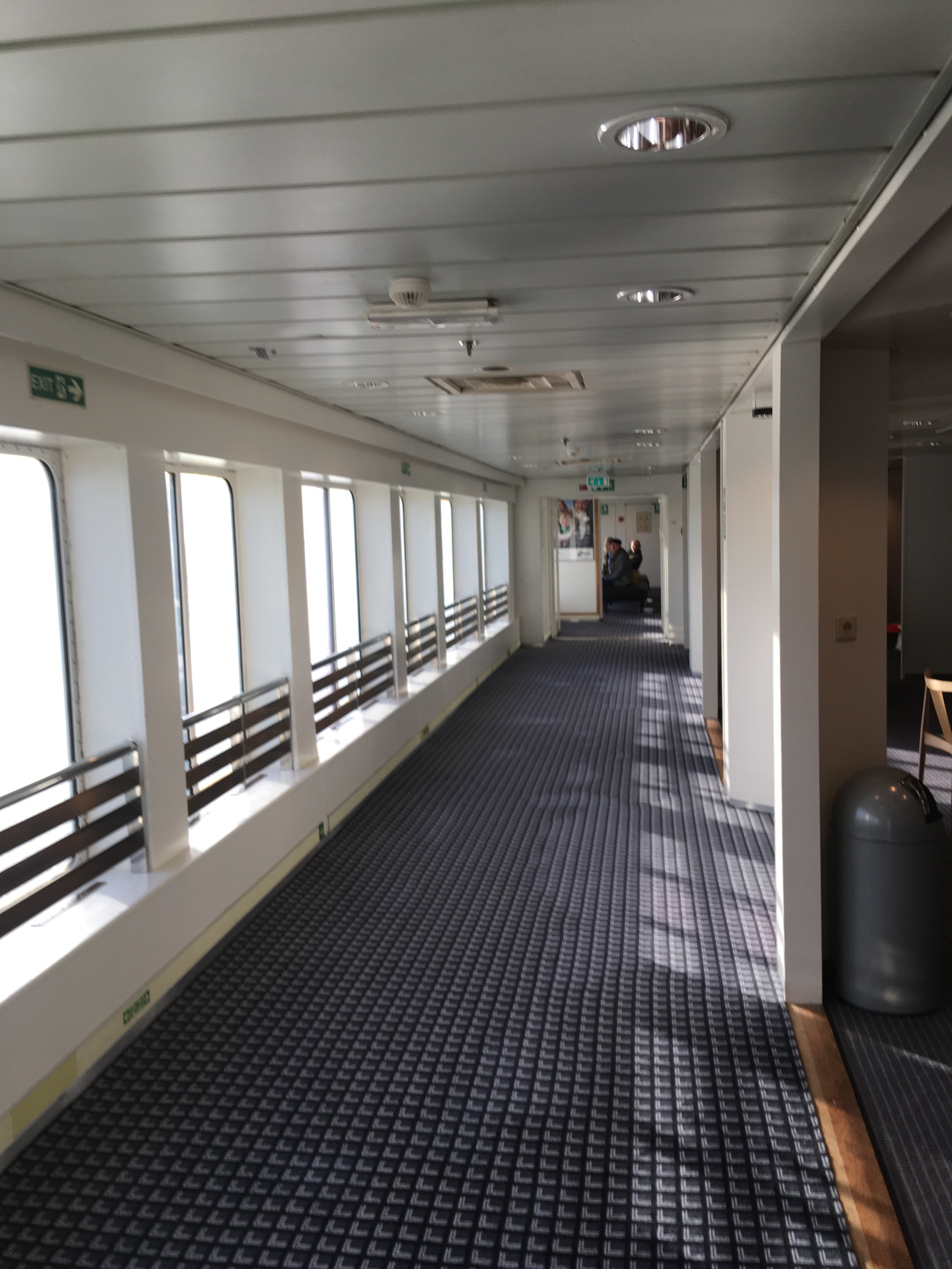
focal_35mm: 29
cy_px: 634
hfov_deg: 48.2
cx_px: 476
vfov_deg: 61.7
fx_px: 1063
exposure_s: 1/100
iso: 25
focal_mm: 4.15
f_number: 2.2
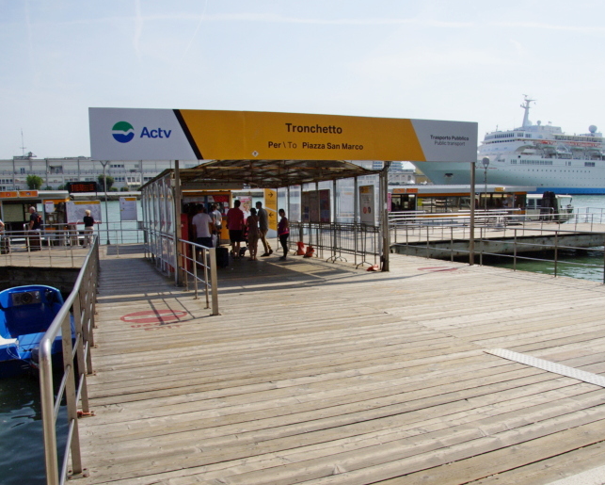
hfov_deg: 62.1
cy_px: 248
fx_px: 502
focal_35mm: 28
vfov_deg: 51.6
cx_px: 324
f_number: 13
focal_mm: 16
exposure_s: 1/250
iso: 100
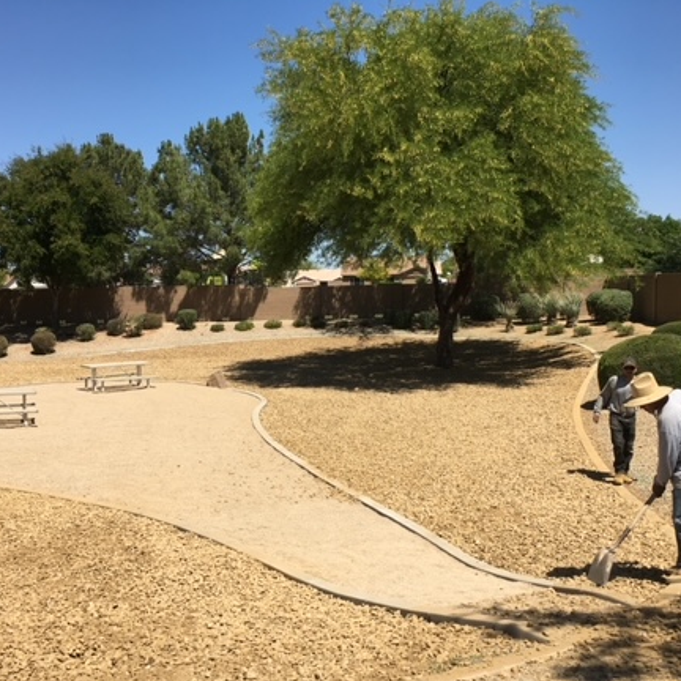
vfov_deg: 43.8
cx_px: 323
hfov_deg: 43.8
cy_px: 377
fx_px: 846
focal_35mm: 38
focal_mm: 4.15
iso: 25
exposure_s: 1/1789
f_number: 2.2
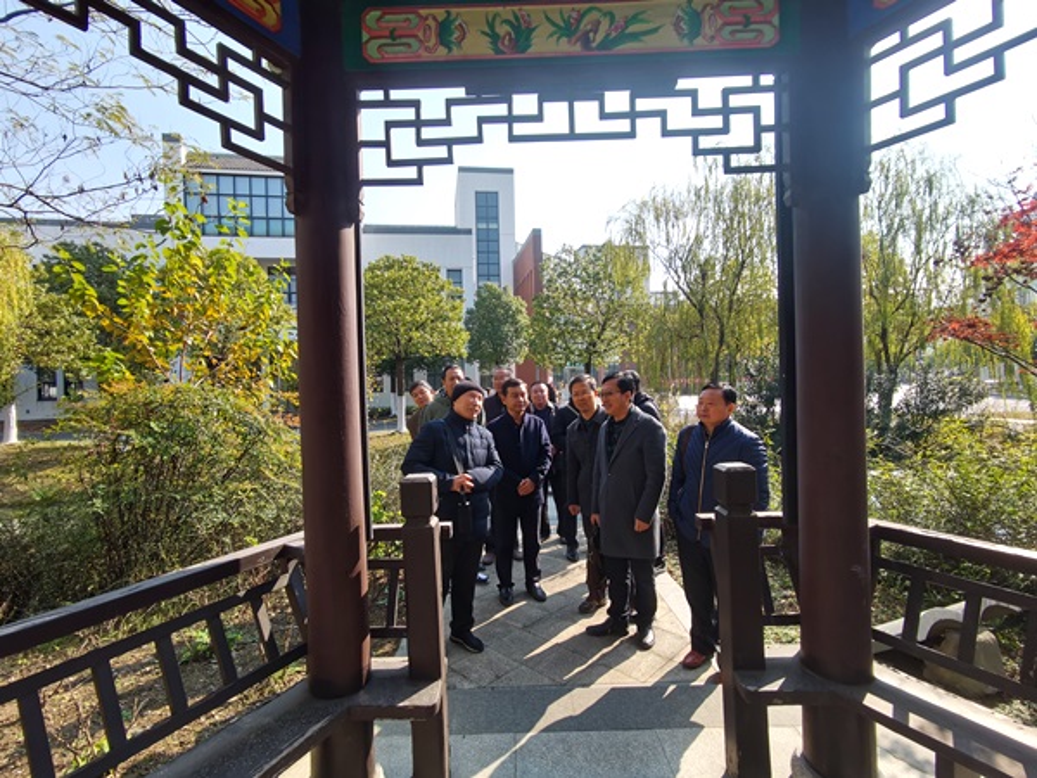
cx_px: 518
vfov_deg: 74.7
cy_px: 389
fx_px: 509
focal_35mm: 17
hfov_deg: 91.0
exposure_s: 1/332
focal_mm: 2.26
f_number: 2.2
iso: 50
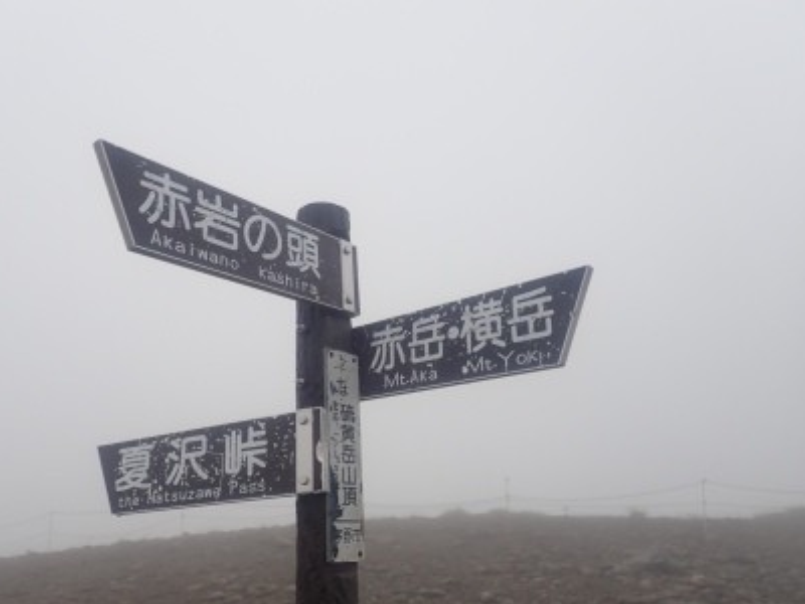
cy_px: 336
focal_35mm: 28
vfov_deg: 49.6
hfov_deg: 63.3
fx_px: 651
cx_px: 368
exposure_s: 1/160
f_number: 8
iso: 100
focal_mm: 4.5
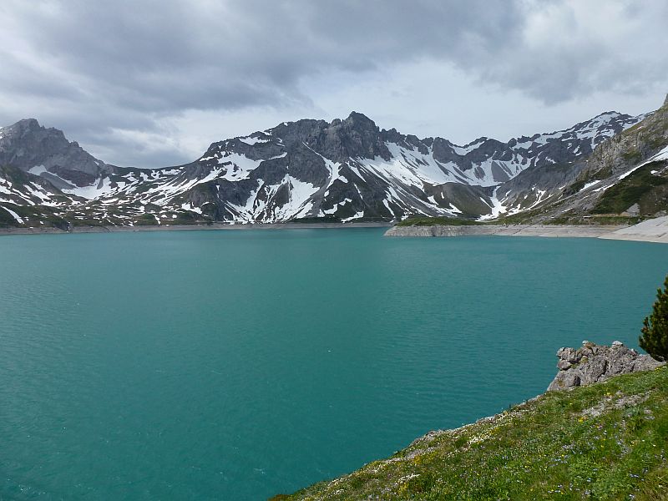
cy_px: 250
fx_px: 463
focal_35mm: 24
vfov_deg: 56.8
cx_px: 334
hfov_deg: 71.6
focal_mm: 4.3
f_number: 4
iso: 100
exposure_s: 1/1300
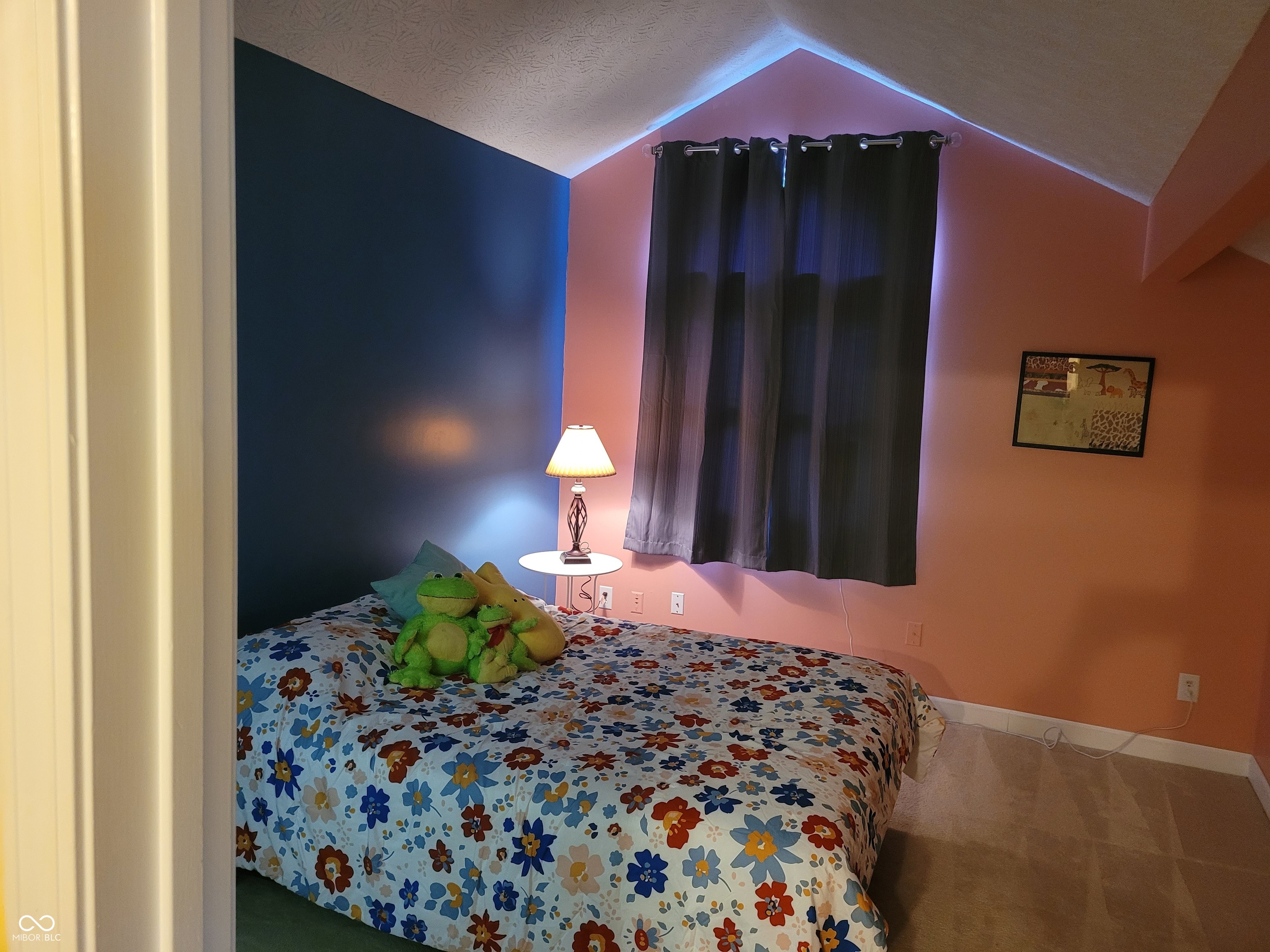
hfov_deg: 67.3
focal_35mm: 26
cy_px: 476
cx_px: 635
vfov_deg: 53.1
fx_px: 954
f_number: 1.8
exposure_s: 1/40
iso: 500
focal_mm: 5.4
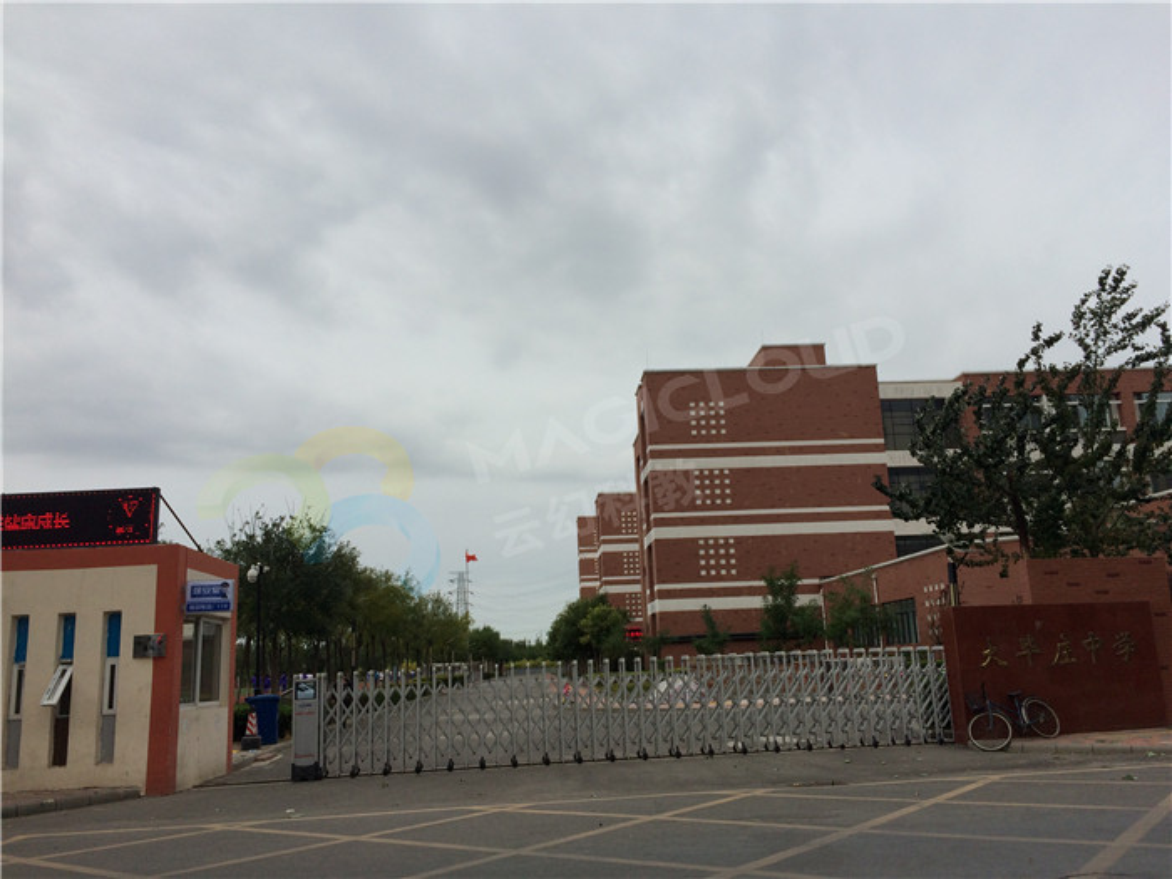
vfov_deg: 48.2
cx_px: 586
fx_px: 982
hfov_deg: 61.7
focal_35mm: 29
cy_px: 440
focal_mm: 4.15
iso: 32
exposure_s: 1/2415
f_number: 2.2
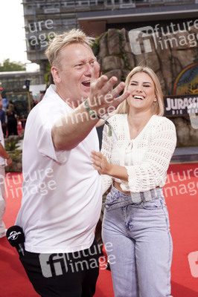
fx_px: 421
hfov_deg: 26.4
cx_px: 99
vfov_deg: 38.9
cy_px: 148
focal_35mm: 51
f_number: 5.6
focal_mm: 51
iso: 100
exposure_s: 1/160
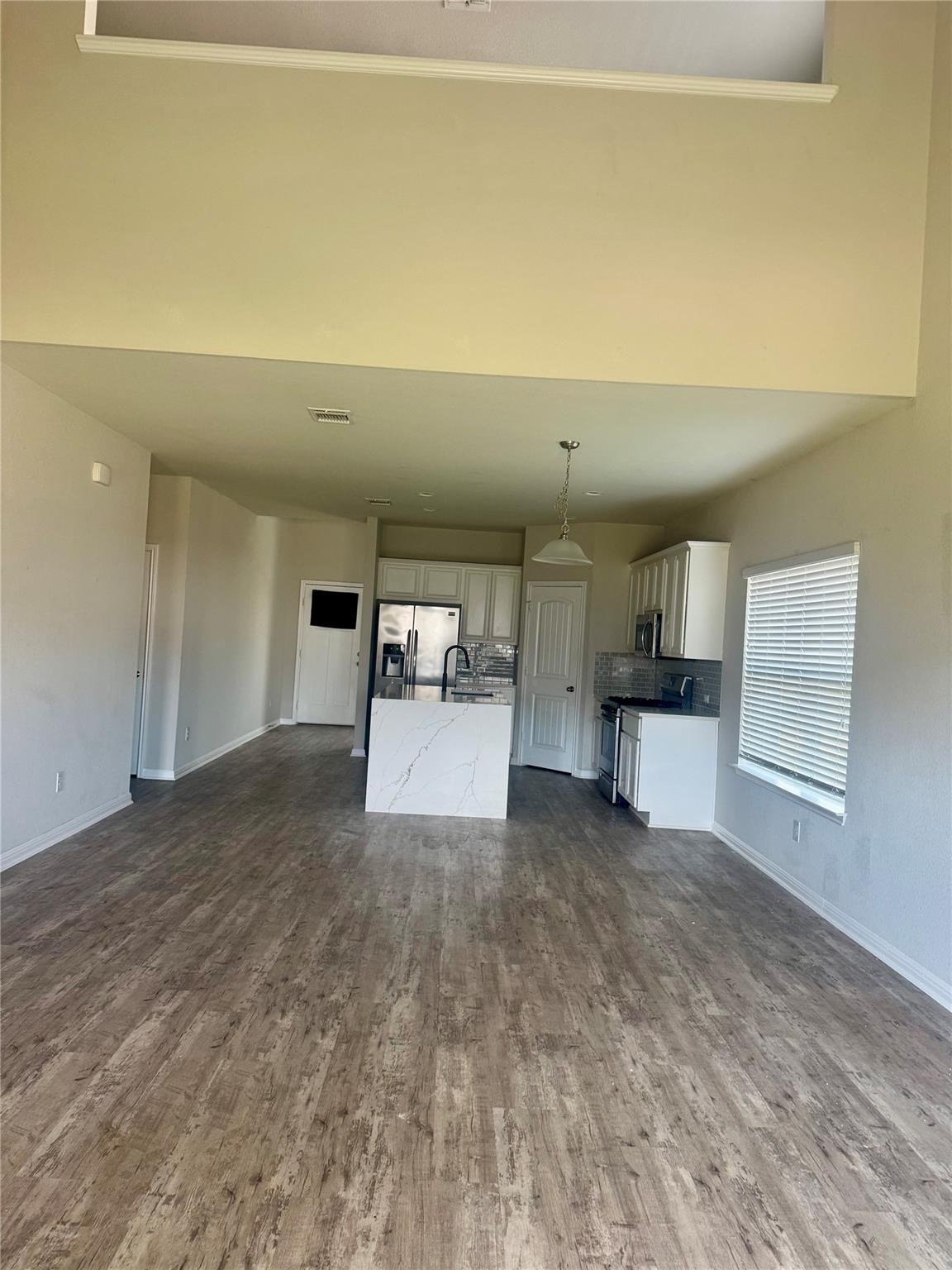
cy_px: 635
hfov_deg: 56.8
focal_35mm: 24
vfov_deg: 71.6
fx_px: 880
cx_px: 476
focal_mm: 6.76
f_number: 1.78
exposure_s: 1/82
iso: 200
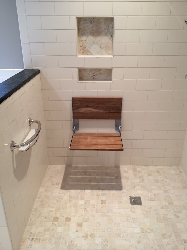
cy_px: 122
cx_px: 96
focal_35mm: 31
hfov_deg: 45.4
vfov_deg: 58.3
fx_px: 223
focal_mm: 4.12
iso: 80
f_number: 2.2
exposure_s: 1/30
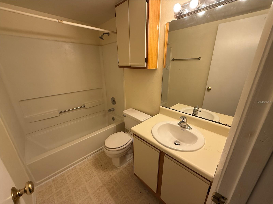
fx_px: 110
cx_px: 136
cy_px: 102
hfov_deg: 102.1
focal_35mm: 14
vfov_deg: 85.7
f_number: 2.2
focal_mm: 2.22
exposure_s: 1/120
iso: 125
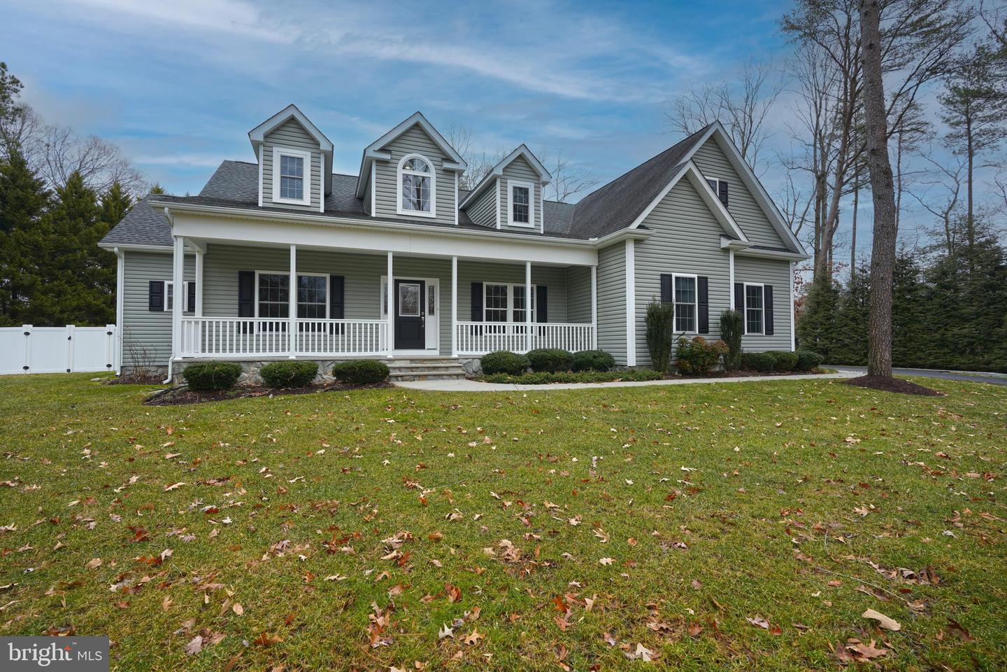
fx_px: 448
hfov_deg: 96.7
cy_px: 336
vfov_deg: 73.7
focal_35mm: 16
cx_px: 504
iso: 100
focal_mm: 16
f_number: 5
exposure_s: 1/100
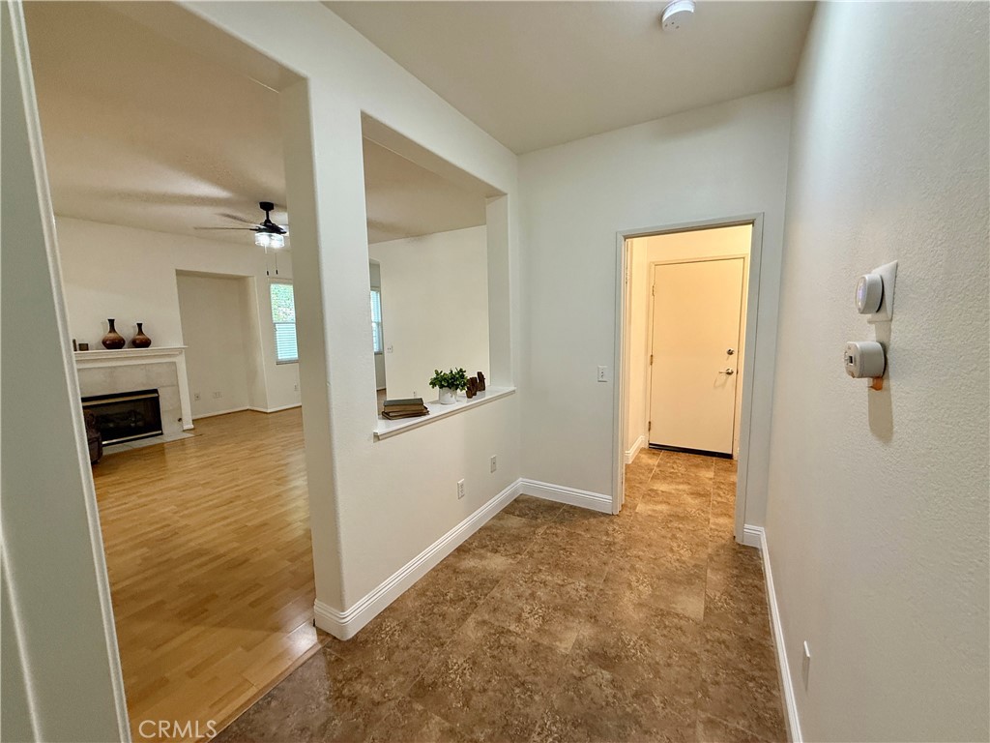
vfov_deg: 85.7
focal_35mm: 14
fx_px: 400
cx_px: 495
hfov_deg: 102.1
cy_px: 372
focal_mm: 2.22
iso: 200
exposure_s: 1/60
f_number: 2.2
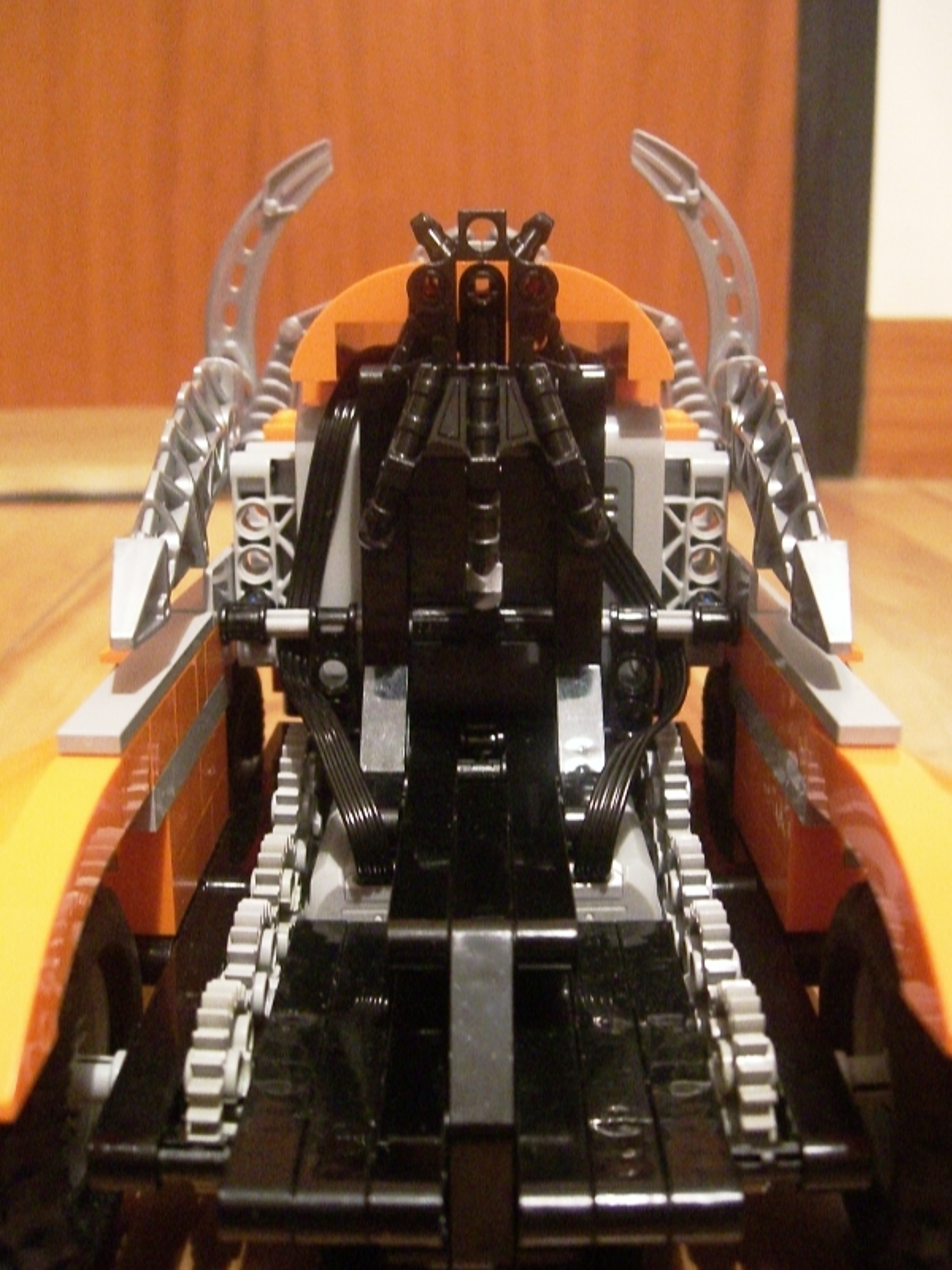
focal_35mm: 38
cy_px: 635
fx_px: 1393
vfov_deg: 49.0
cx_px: 476
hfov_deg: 37.7
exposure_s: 1/15
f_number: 2.8
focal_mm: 7.9
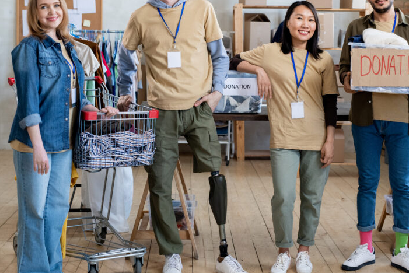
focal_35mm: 73
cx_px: 222
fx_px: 830
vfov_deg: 18.7
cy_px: 116
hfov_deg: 27.7
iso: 800
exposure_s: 1/200
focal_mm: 50
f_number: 4
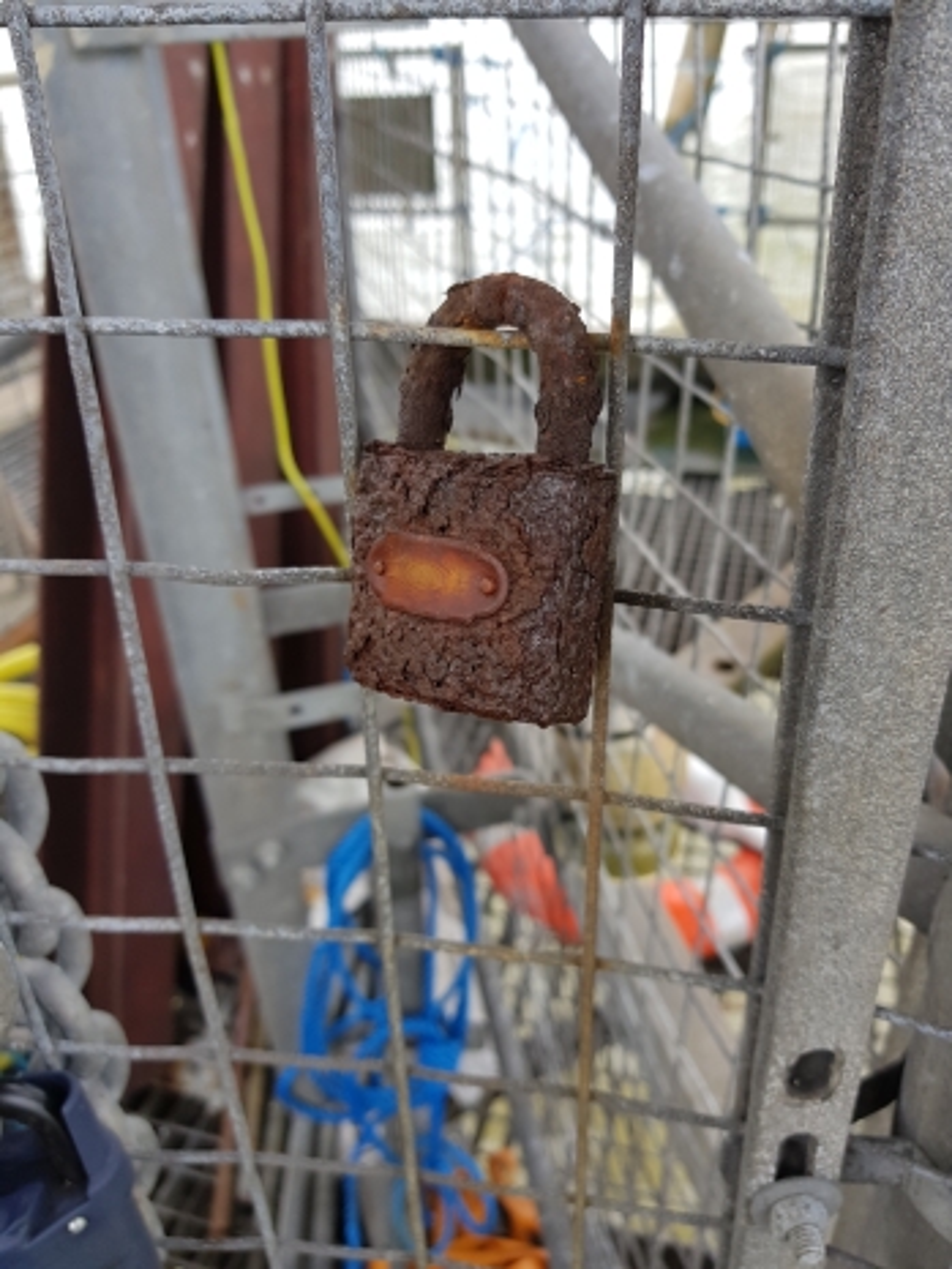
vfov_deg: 67.3
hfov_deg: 53.1
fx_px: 953
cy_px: 634
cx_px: 476
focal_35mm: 26
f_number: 1.7
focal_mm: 4.2
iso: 40
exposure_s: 1/191
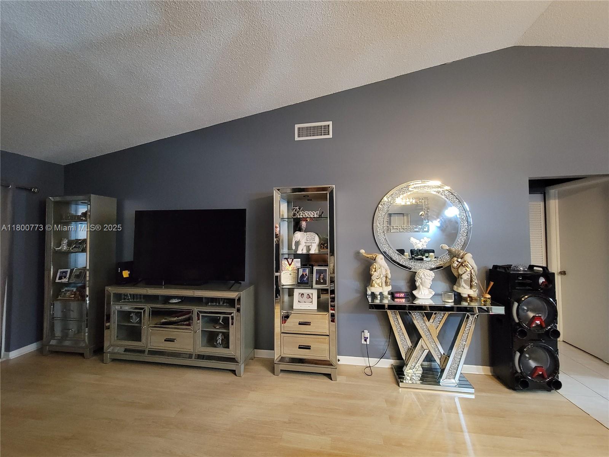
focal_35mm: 13
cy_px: 228
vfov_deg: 89.9
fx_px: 229
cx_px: 304
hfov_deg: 106.2
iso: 1000
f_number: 2.2
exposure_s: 1/24
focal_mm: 2.2
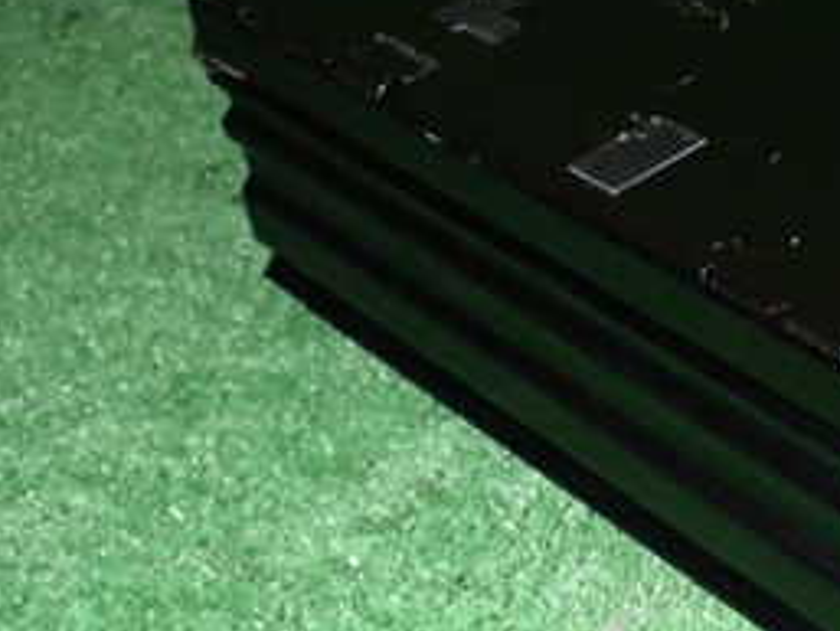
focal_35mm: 84
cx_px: 925
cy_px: 245
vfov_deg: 17.6
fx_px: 2039
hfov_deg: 22.0
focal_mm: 6.37
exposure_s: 1/40
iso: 800
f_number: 10
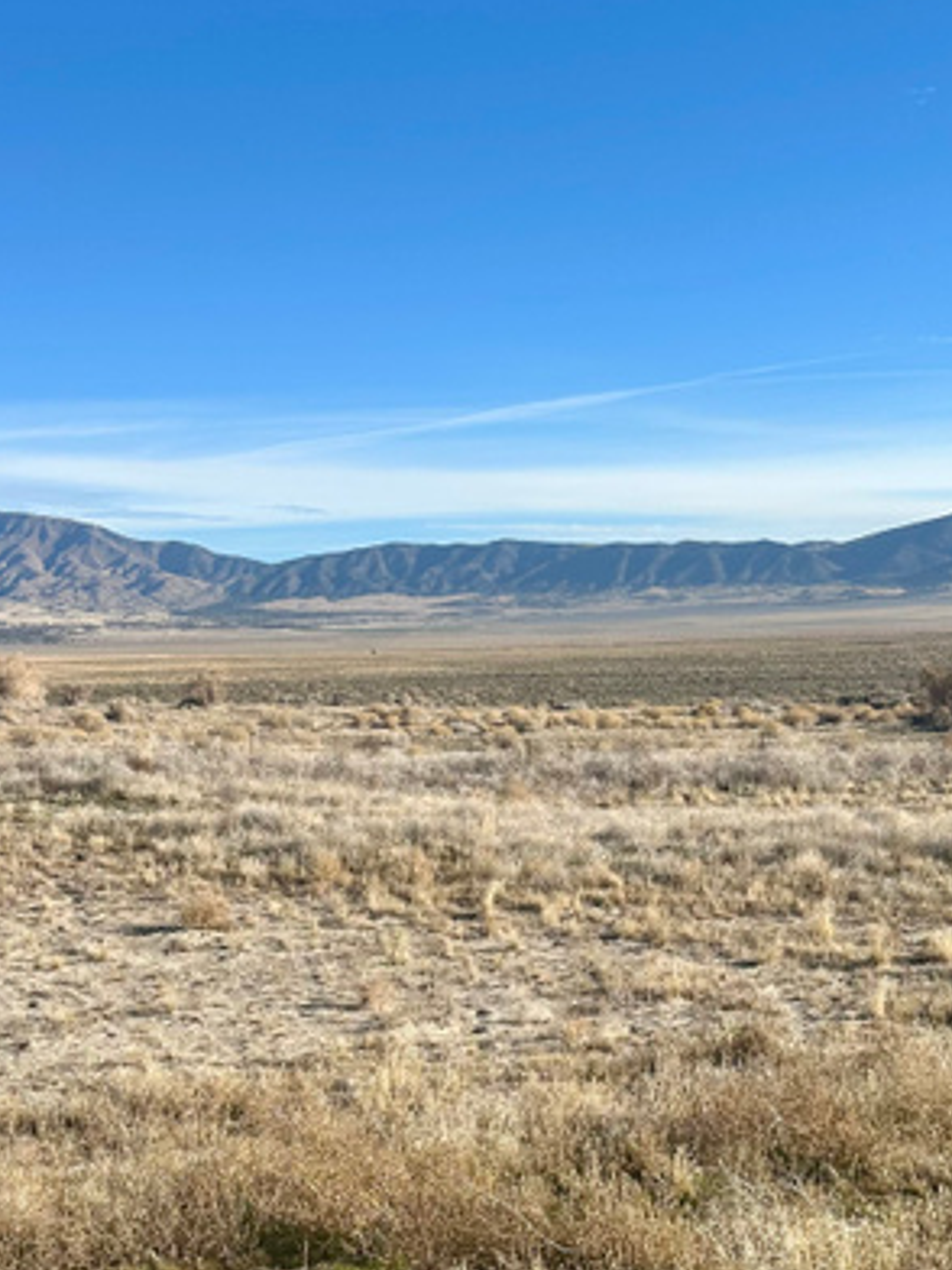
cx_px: 369
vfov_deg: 40.0
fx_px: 1723
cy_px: 839
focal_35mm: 47
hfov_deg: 30.8
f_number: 1.78
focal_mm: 6.86
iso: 80
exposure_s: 1/5525
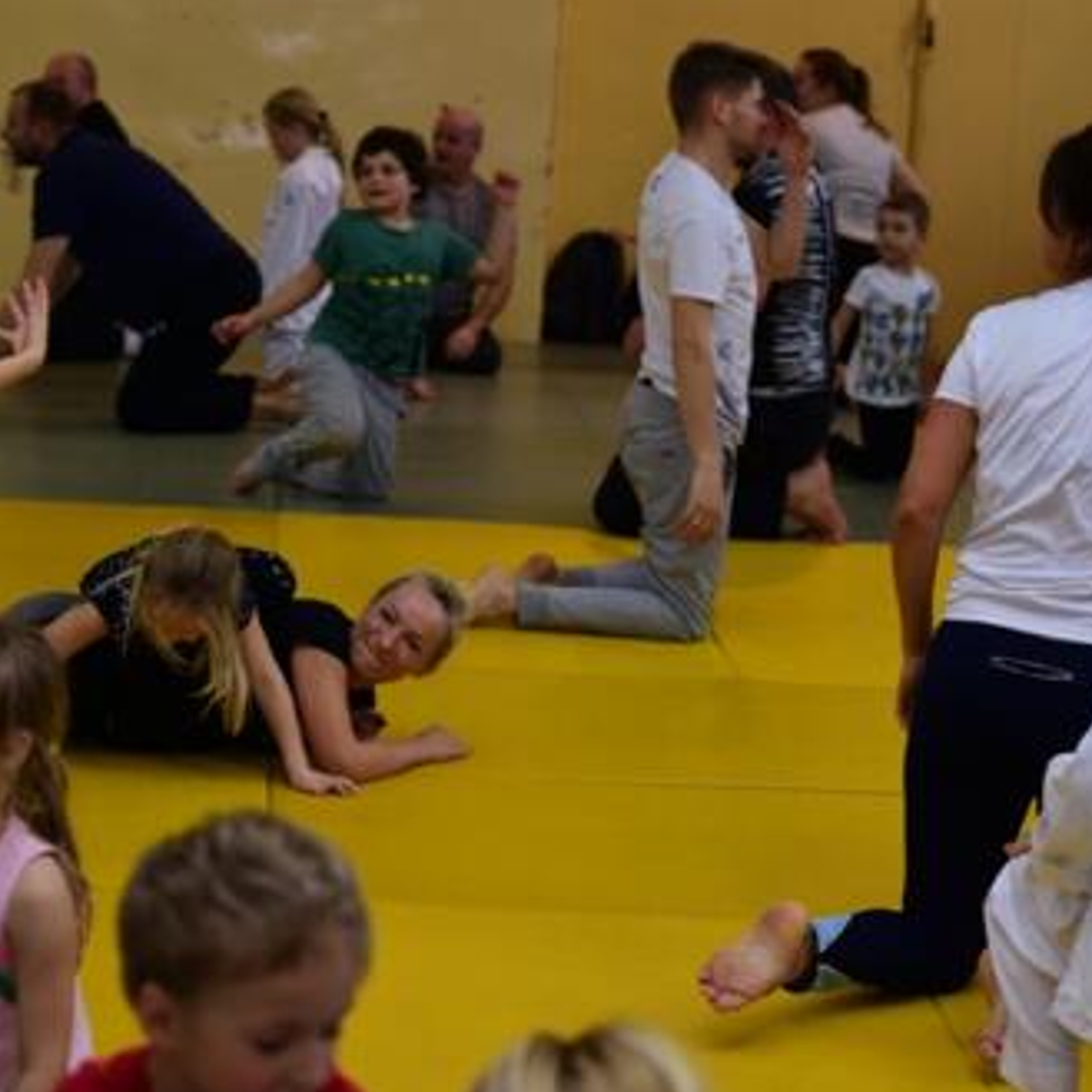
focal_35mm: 97
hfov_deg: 17.9
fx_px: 3462
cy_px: 548
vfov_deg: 17.9
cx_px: 402
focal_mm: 50
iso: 320
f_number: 2.5
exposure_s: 1/200
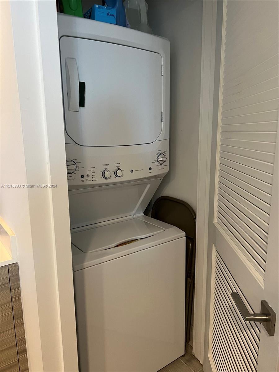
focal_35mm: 26
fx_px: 279
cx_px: 140
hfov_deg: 53.1
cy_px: 186
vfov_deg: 67.3
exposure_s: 1/60
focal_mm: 5.7
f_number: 1.5
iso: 250
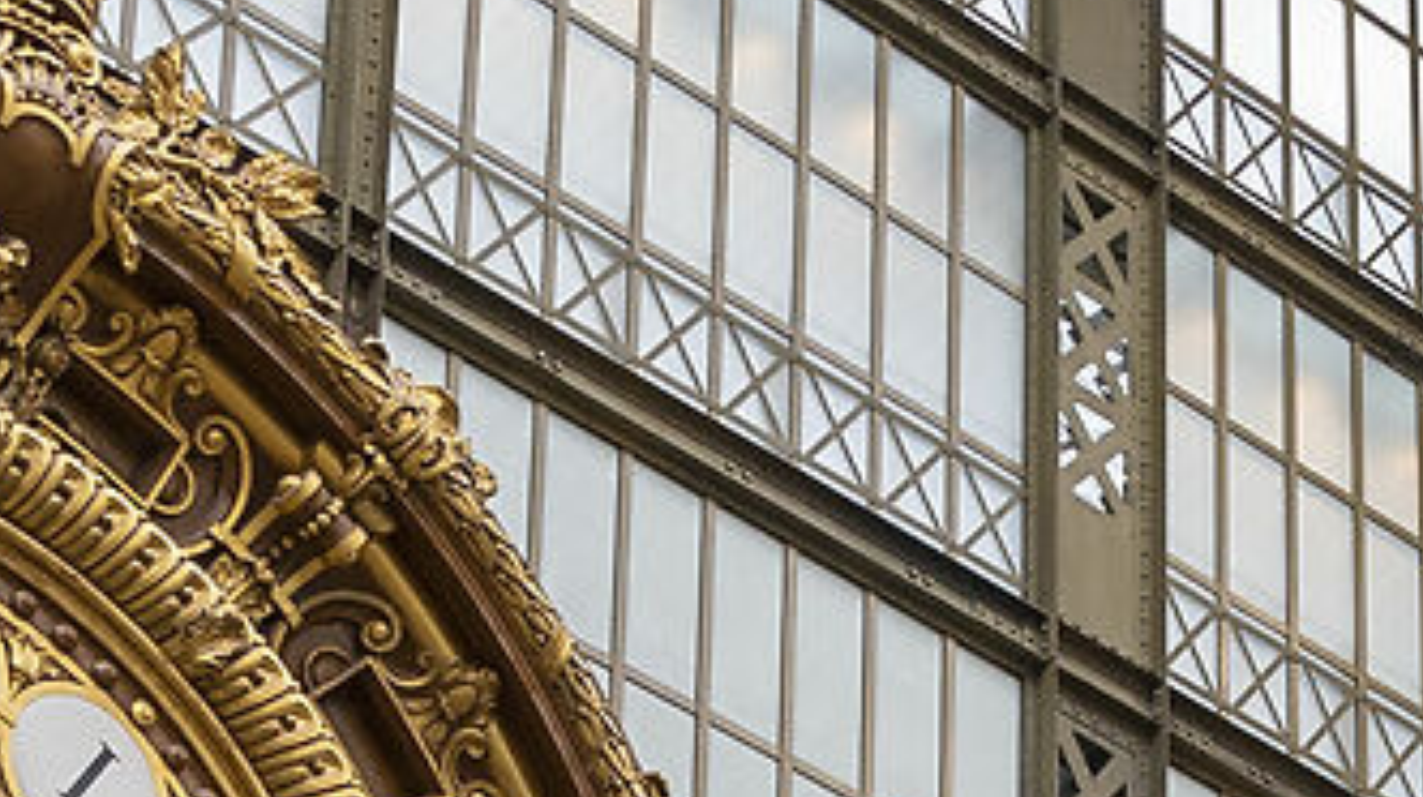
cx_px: 1380
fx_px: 6861
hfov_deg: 11.7
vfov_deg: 6.4
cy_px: 1783
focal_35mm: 182
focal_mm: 24
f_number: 5.6
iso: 320
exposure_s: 1/30
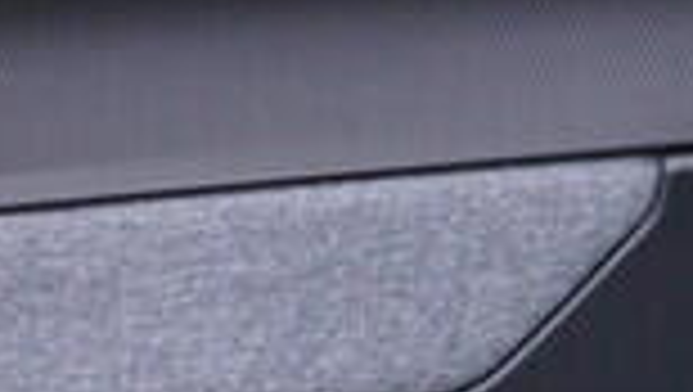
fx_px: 4617
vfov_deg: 4.6
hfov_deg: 7.6
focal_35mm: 251
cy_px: 1192
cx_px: -1350
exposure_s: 1/50
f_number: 3.2
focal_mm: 24
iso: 125
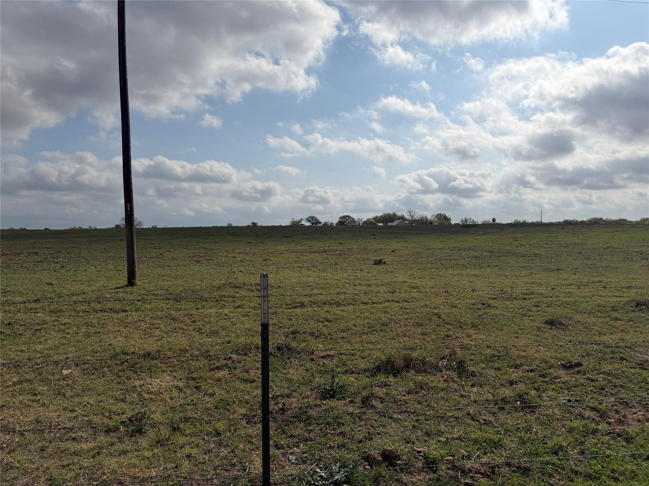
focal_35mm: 24
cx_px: 324
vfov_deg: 56.8
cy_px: 243
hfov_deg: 71.6
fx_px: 450
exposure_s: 1/22727
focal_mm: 6.76
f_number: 1.78
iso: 100
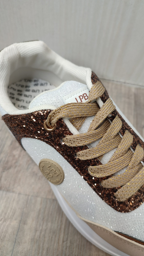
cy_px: 127
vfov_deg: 67.9
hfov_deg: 41.3
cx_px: 88
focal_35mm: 28
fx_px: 190
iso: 68
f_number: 1.9
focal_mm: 6.04
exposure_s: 1/50
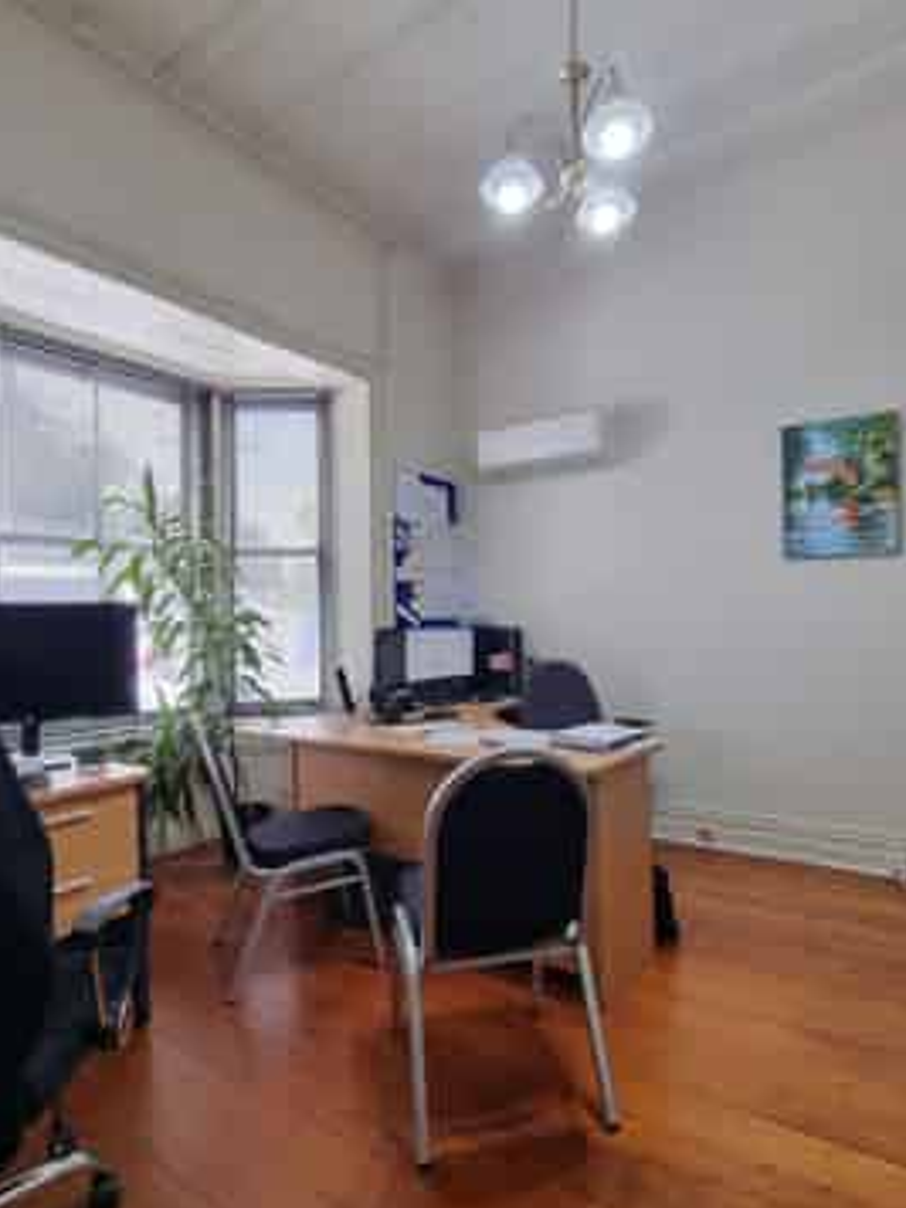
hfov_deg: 71.6
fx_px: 628
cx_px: 446
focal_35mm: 18
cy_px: 623
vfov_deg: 87.7
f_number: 2.2
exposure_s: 1/50
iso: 64
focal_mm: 2.2
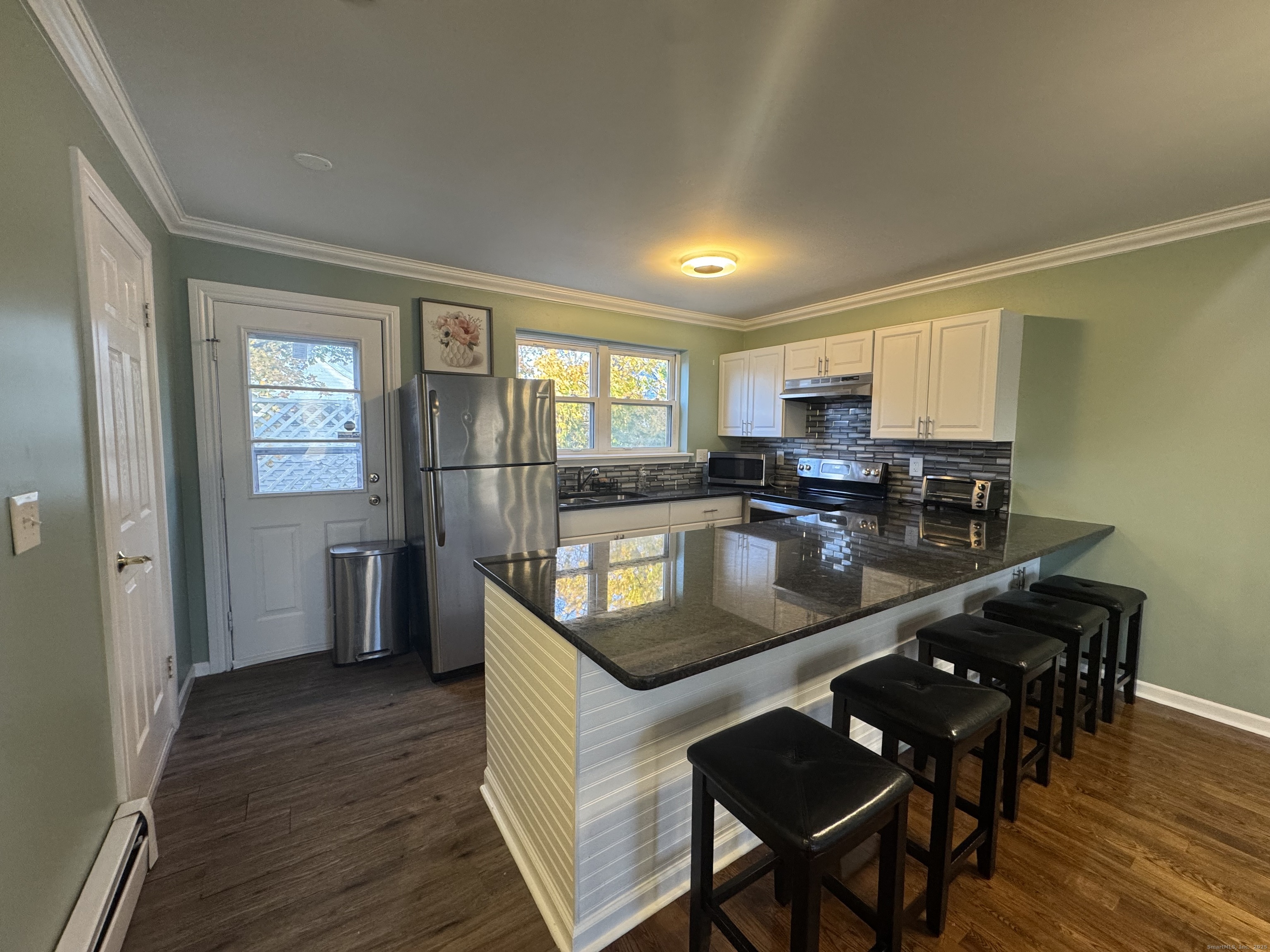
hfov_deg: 102.1
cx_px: 635
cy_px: 476
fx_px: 514
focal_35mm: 14
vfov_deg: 85.7
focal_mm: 2.22
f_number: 2.2
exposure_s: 1/60
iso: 250
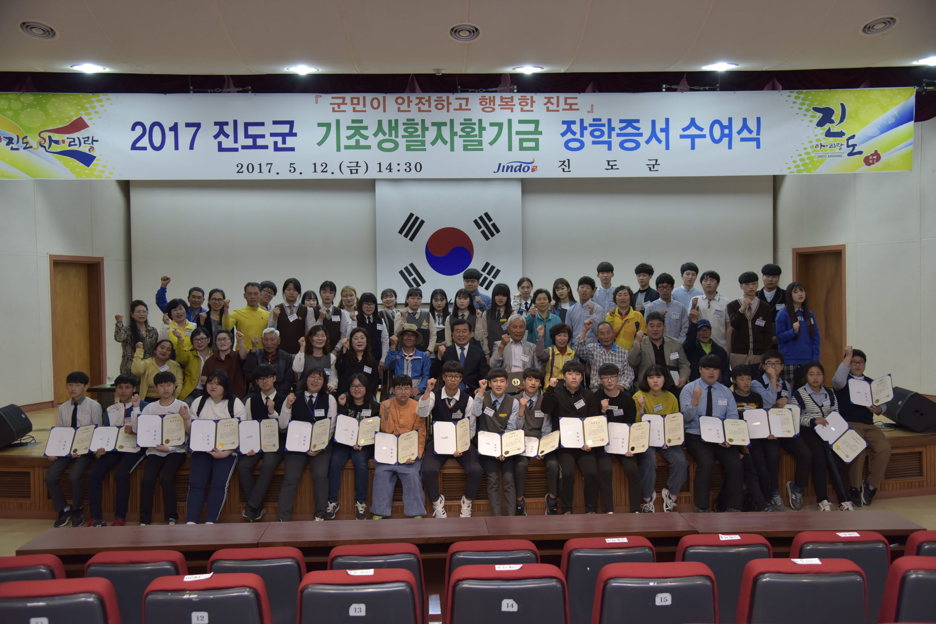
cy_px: 312
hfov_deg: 55.8
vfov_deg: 38.9
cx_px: 468
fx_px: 884
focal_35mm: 34
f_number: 4
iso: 800
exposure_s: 1/125
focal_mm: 34
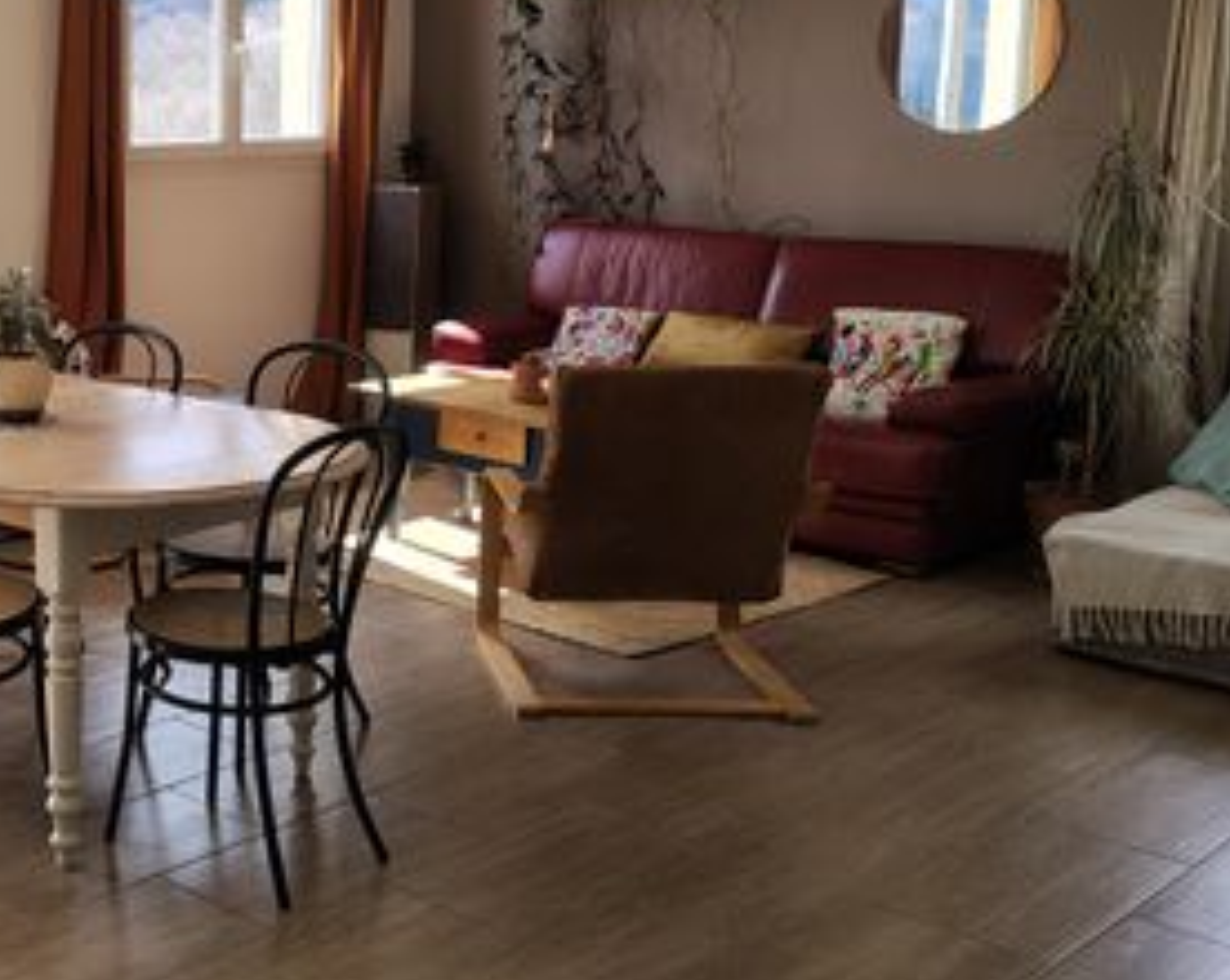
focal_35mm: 51
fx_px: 1854
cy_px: 379
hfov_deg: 34.3
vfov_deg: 29.5
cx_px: 80
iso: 100
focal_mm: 5.56
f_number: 1.8
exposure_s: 1/163
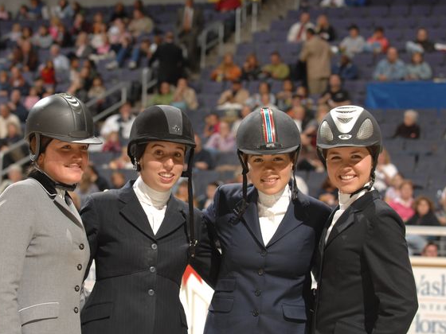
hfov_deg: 15.9
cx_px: 208
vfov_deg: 12.0
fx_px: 1592
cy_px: 167
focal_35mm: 124
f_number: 4.5
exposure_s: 1/250
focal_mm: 75
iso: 320
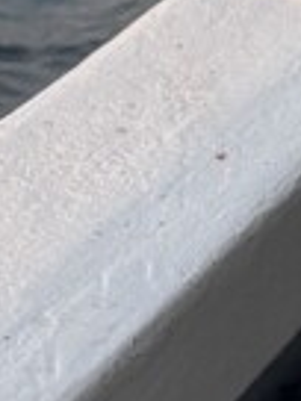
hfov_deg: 7.3
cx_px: 935
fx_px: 2052
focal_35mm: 177
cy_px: -690
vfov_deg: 9.4
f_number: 1.78
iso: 80
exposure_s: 1/436
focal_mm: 6.76
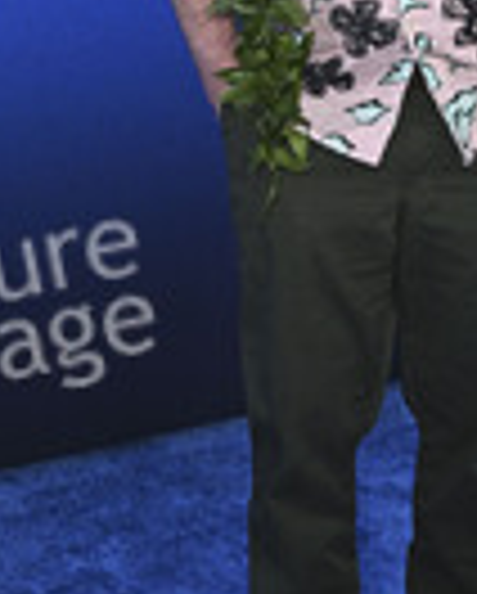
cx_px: 414
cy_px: 104
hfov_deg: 11.3
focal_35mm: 136
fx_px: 2394
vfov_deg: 14.1
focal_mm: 48
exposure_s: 1/200
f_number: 6.3
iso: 1600
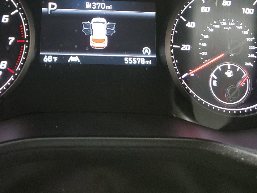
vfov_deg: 28.0
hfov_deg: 37.8
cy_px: 17
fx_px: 371
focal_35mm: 50
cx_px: 88
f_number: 1.5
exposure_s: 1/15
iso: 359
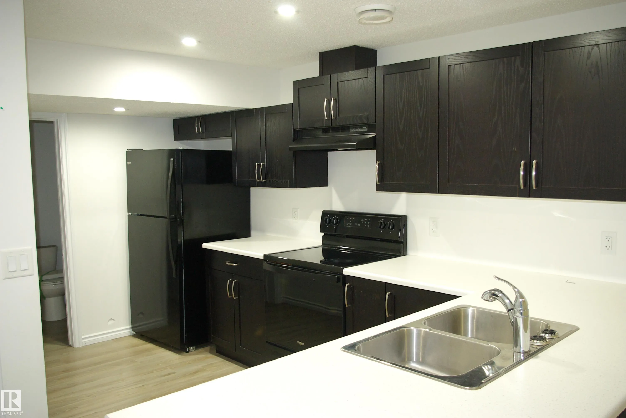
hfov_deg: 59.5
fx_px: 548
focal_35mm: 32
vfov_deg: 41.7
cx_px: 313
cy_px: 209
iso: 800
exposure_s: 1/30
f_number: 5.6
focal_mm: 21
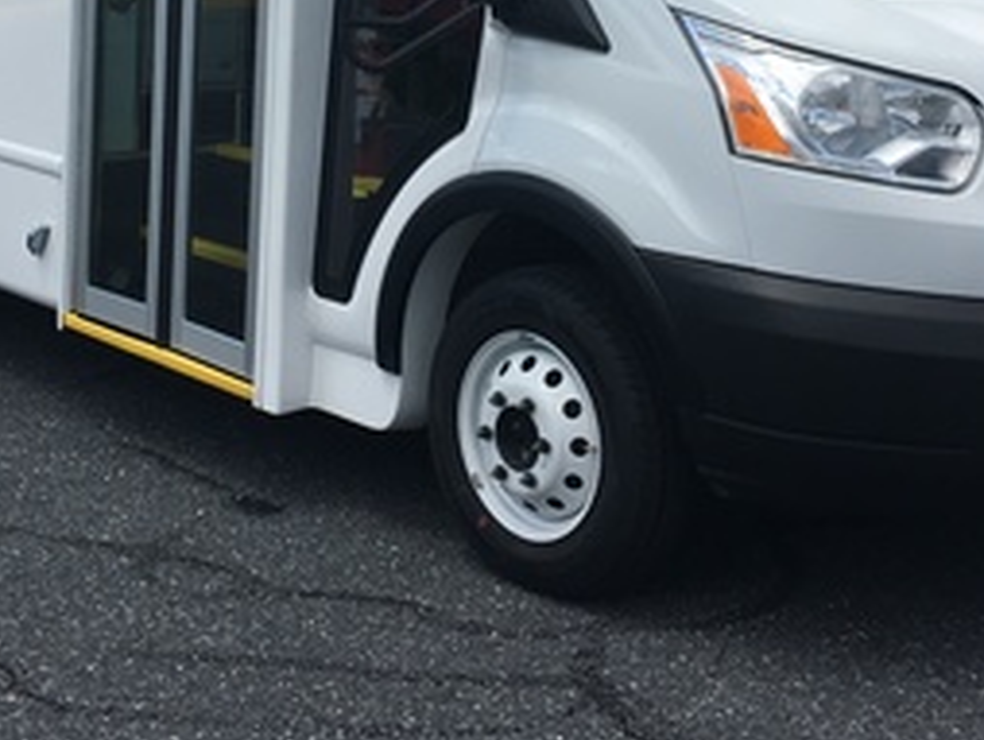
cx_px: 418
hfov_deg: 26.6
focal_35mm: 73
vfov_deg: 19.7
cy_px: 19
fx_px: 2077
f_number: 2.2
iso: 25
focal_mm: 4.15
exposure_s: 1/1399
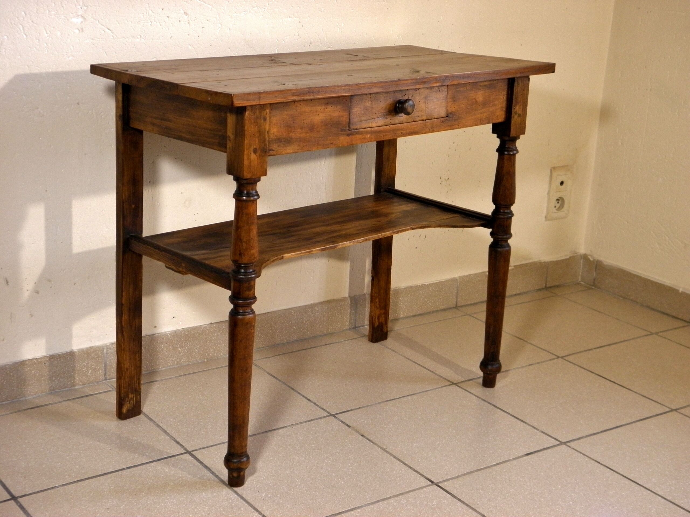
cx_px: 345
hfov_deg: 35.5
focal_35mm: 54
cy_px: 258
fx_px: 1076
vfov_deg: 27.0
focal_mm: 9.7
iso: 200
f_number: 4.1
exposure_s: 1/8
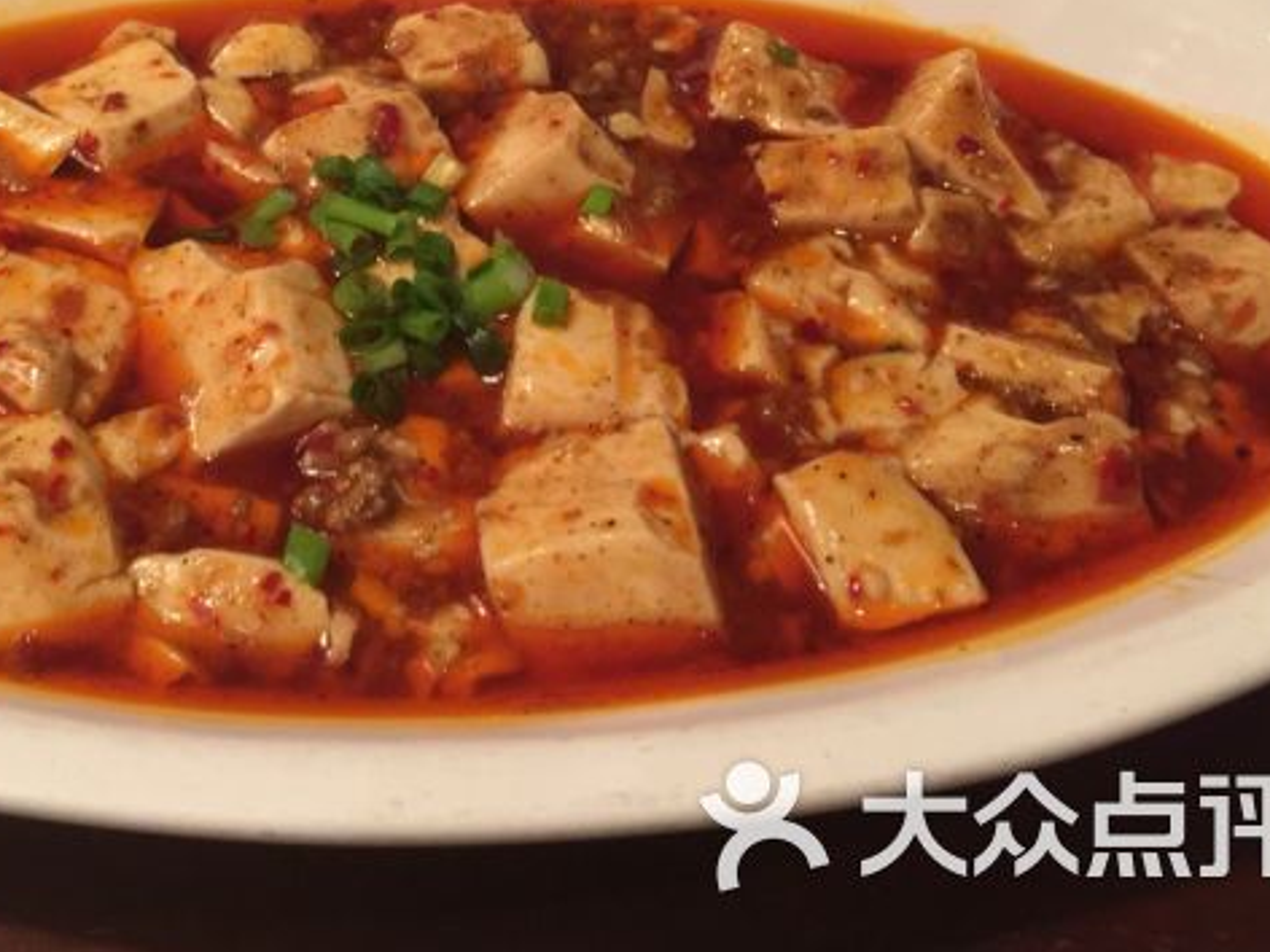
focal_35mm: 43
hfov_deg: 43.3
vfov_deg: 33.1
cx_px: 433
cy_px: 260
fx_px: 1578
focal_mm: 4.15
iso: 160
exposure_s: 1/17
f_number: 2.2
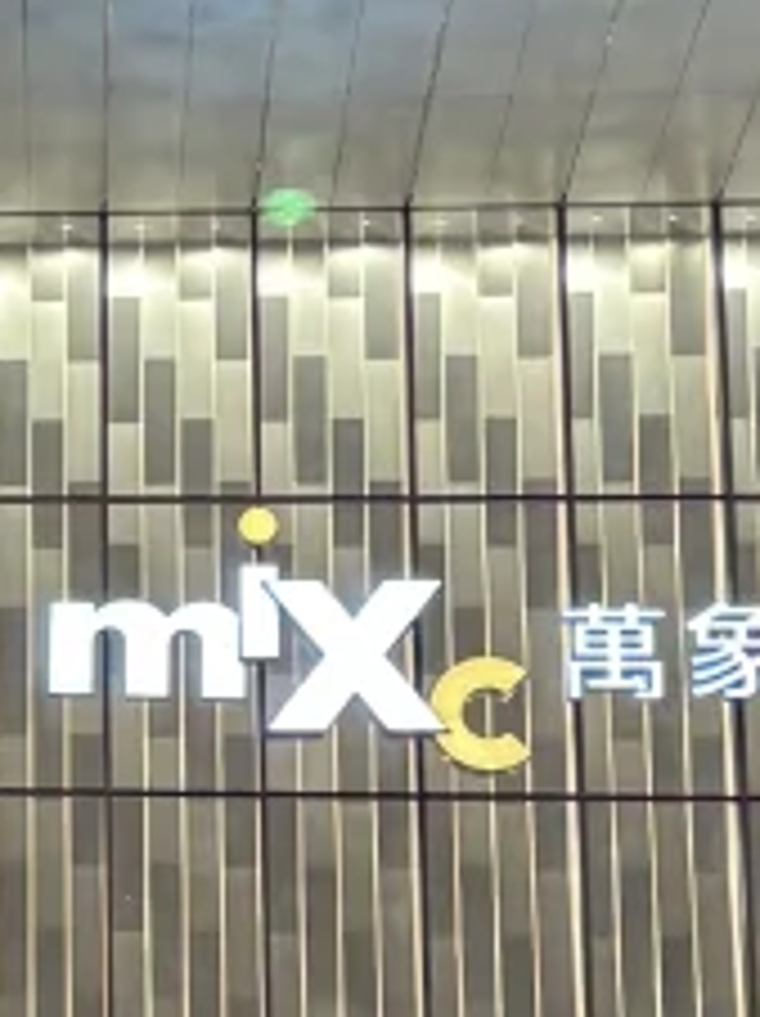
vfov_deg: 11.9
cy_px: 446
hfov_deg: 8.5
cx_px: -693
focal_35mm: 166
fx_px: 4869
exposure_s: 1/50
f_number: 1.6
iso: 200
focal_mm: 5.96
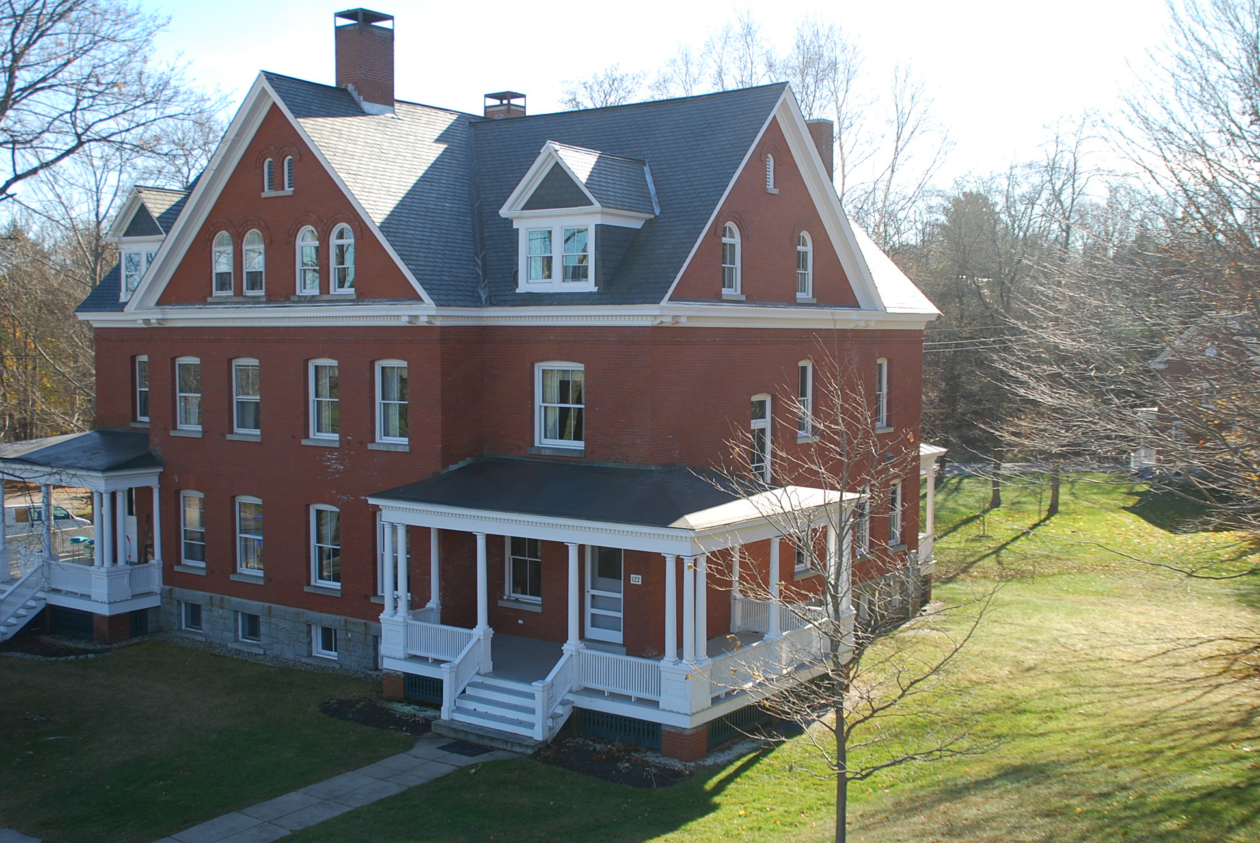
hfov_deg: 46.3
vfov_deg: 32.0
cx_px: 630
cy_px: 422
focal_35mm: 42
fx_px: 1472
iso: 100
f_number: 5
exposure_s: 1/200
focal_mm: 28
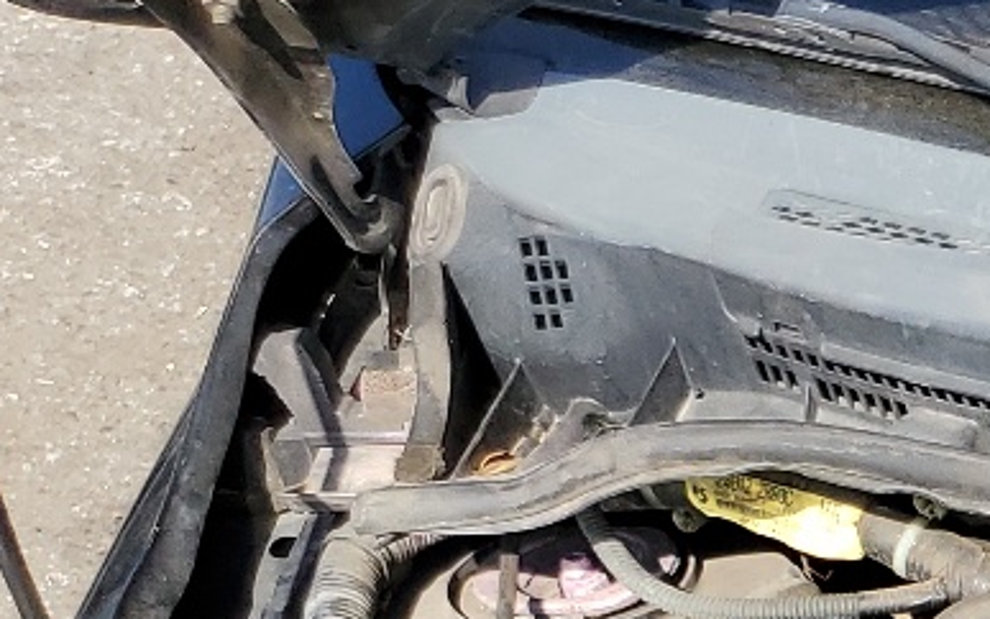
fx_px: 3076
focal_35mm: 114
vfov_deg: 10.7
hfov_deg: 14.9
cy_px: 1125
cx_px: 1980
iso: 50
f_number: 1.5
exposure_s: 1/1429
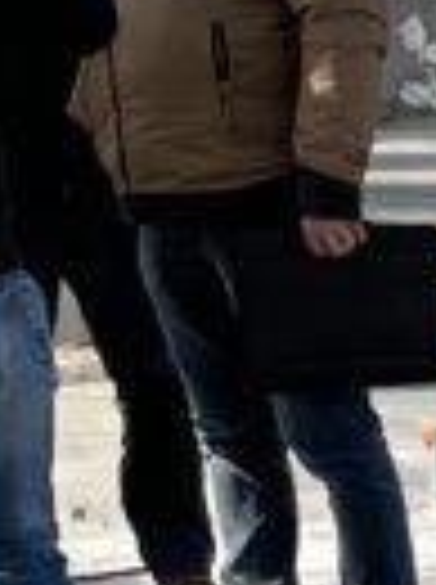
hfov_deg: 6.1
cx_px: 1717
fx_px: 3454
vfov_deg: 9.3
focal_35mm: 205
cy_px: 1017
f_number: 1.6
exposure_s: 1/3413
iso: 50
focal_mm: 5.1
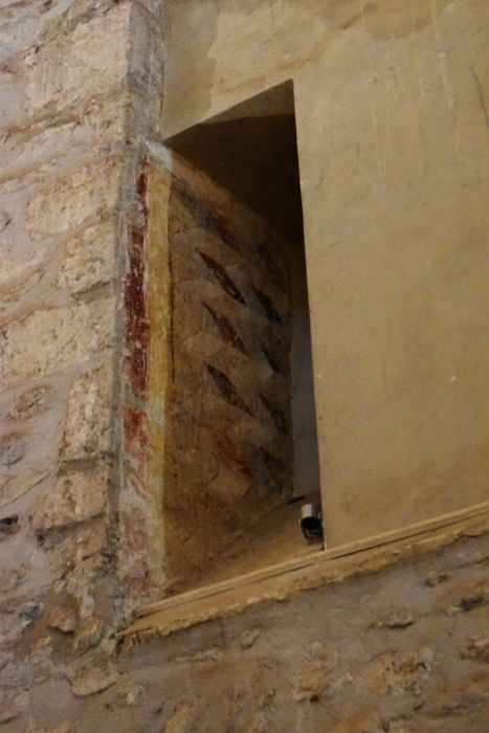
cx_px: 244
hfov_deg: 16.6
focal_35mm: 82
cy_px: 366
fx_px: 1680
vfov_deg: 24.6
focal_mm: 55
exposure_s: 1/30
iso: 12800
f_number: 5.6
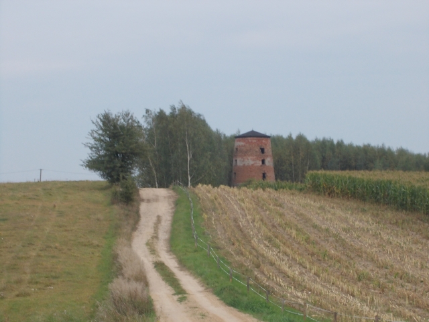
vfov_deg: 10.6
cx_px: 214
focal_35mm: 140
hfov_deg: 14.1
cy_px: 161
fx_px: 1735
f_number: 6.8
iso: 80
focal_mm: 20
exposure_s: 1/125
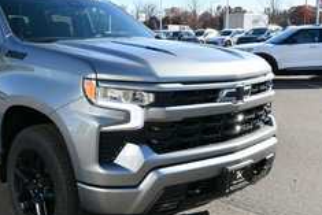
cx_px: 89
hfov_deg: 41.7
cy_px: 110
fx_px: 412
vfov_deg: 29.3
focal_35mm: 46
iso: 125
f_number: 8
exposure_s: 1/250
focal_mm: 18
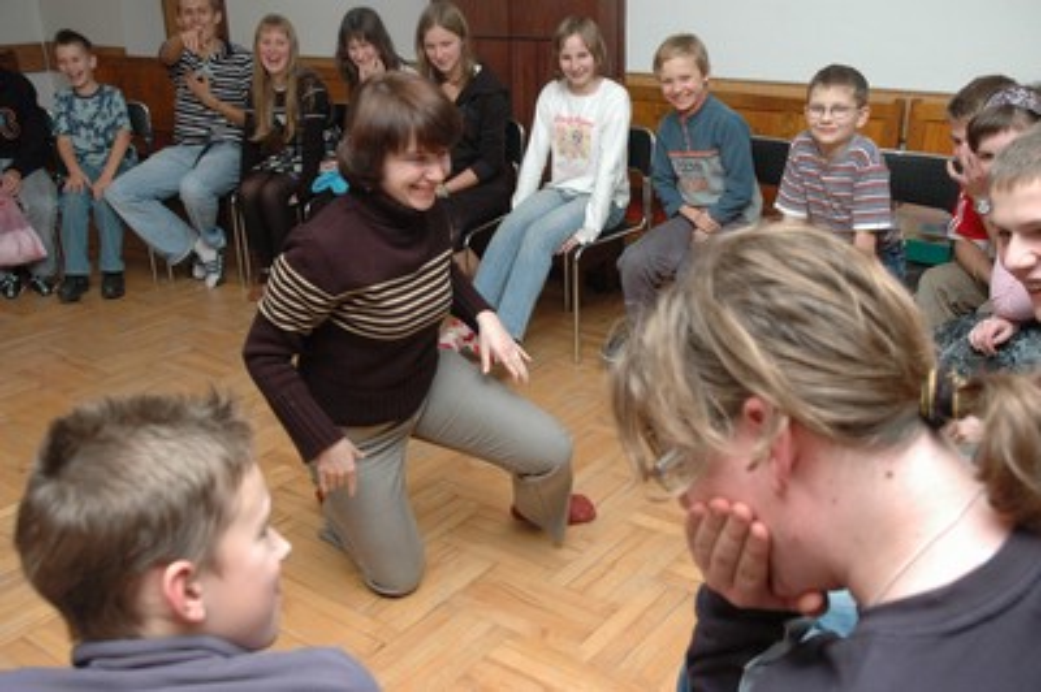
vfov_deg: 36.8
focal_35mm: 36
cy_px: 346
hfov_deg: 53.2
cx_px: 520
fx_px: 1040
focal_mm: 24
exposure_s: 1/60
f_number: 5.6
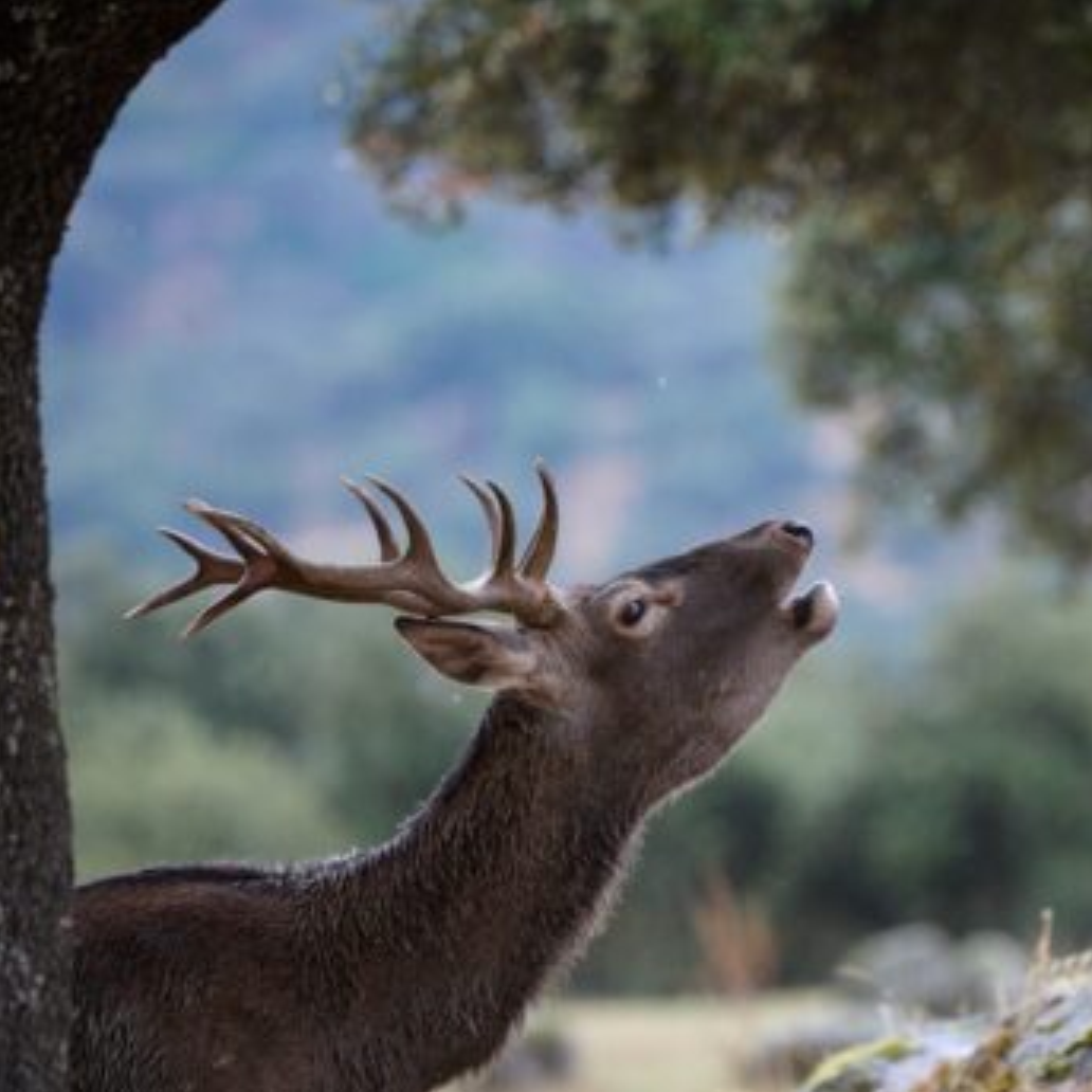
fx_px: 18345
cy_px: 546
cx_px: 759
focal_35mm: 514
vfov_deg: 3.4
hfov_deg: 3.4
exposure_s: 1/640
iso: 2000
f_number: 6
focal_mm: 400
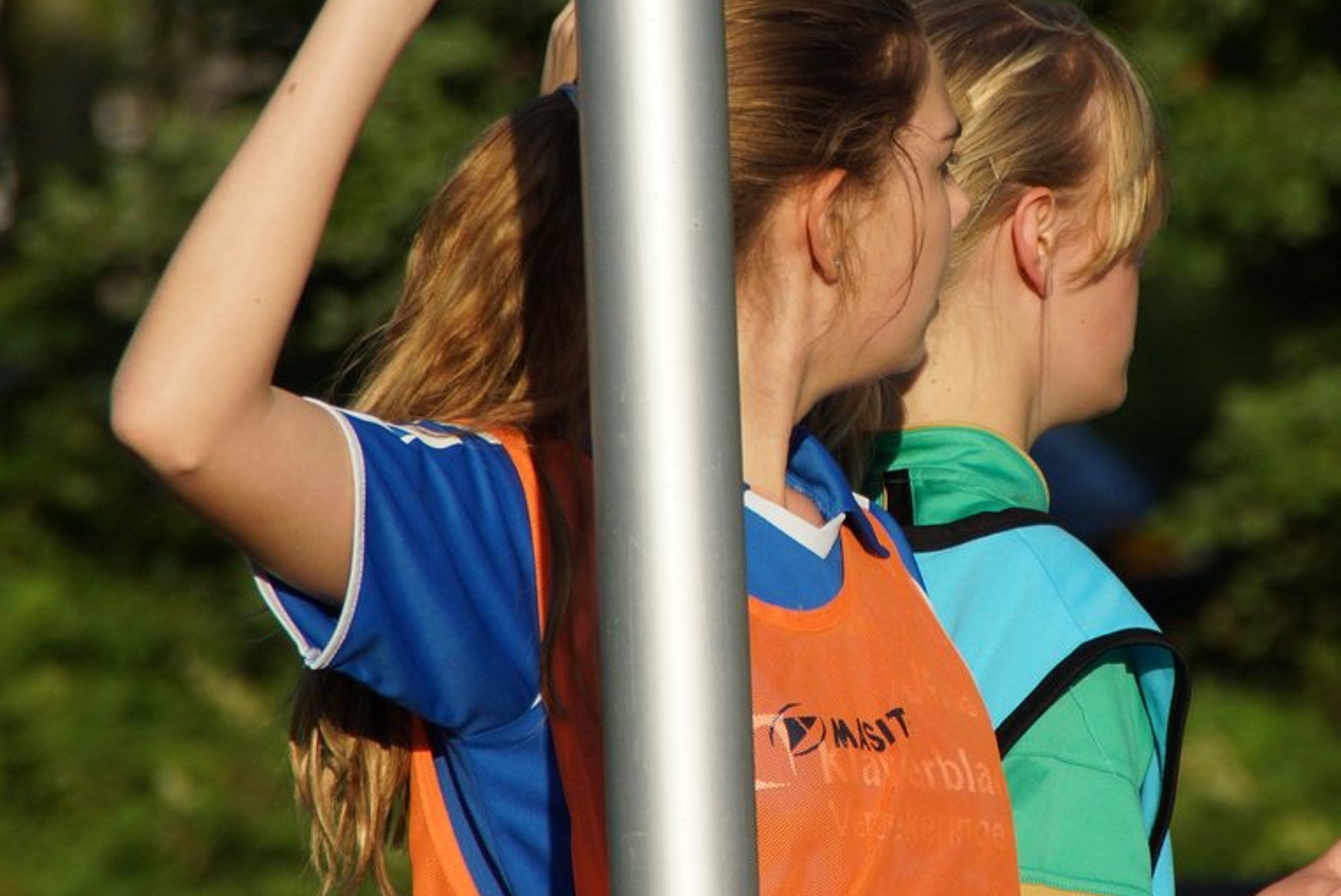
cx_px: 849
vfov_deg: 2.7
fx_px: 18750
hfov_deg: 4.1
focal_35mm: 503
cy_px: 314
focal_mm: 250
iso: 320
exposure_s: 1/1000
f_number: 7.1
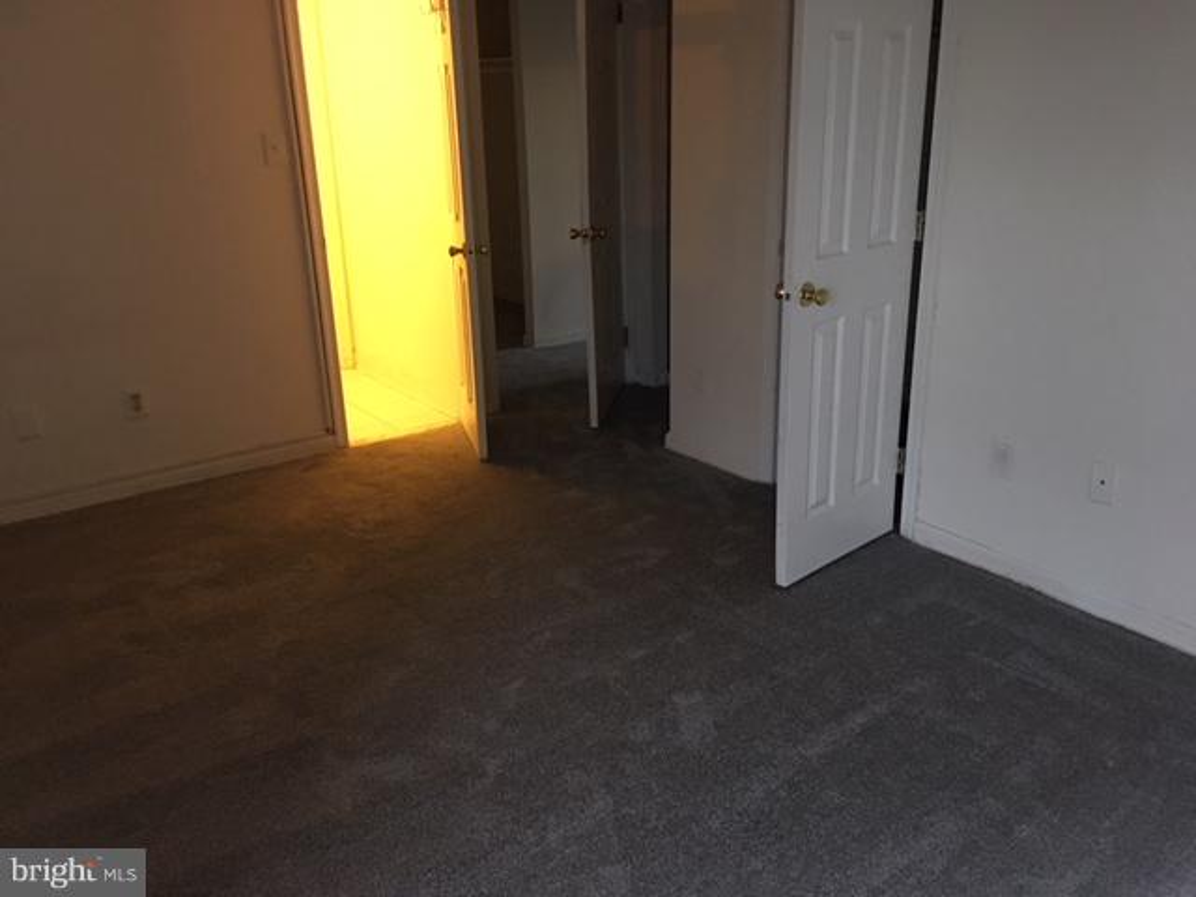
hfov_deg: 61.7
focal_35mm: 29
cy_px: 448
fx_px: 1002
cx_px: 598
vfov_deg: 48.2
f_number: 2.2
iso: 100
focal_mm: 4.15
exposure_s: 1/15
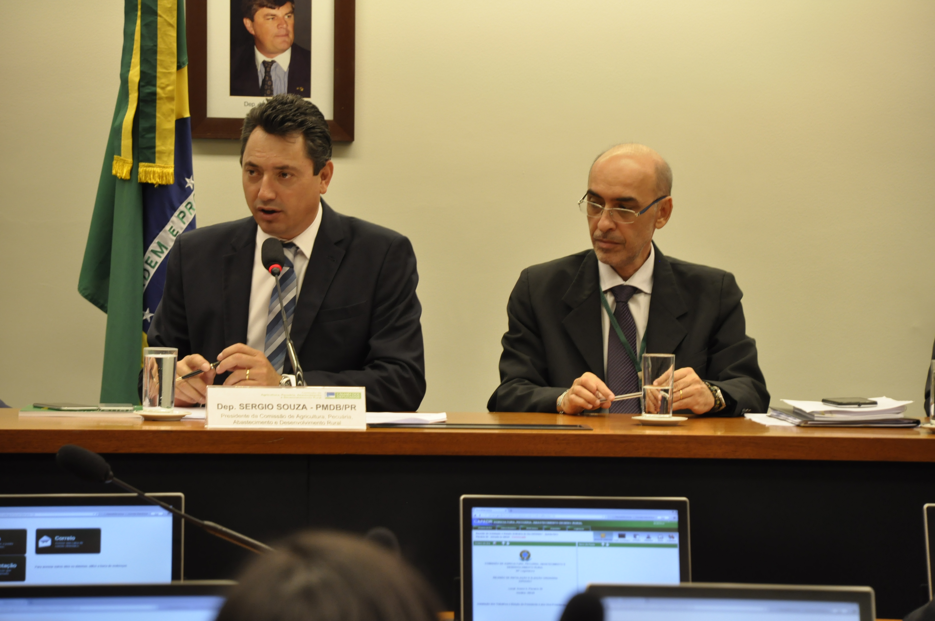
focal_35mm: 180
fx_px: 4669
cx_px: 468
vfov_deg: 7.6
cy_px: 310
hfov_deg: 11.4
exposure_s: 1/60
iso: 800
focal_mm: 120
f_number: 5.6
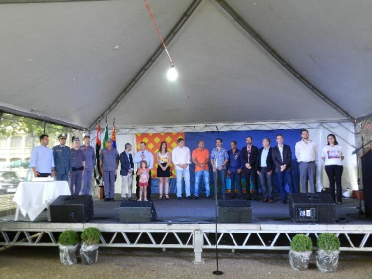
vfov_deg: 49.7
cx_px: 186
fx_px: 301
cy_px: 140
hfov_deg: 63.4
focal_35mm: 28
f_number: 3.6
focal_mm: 5
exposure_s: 1/25
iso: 400
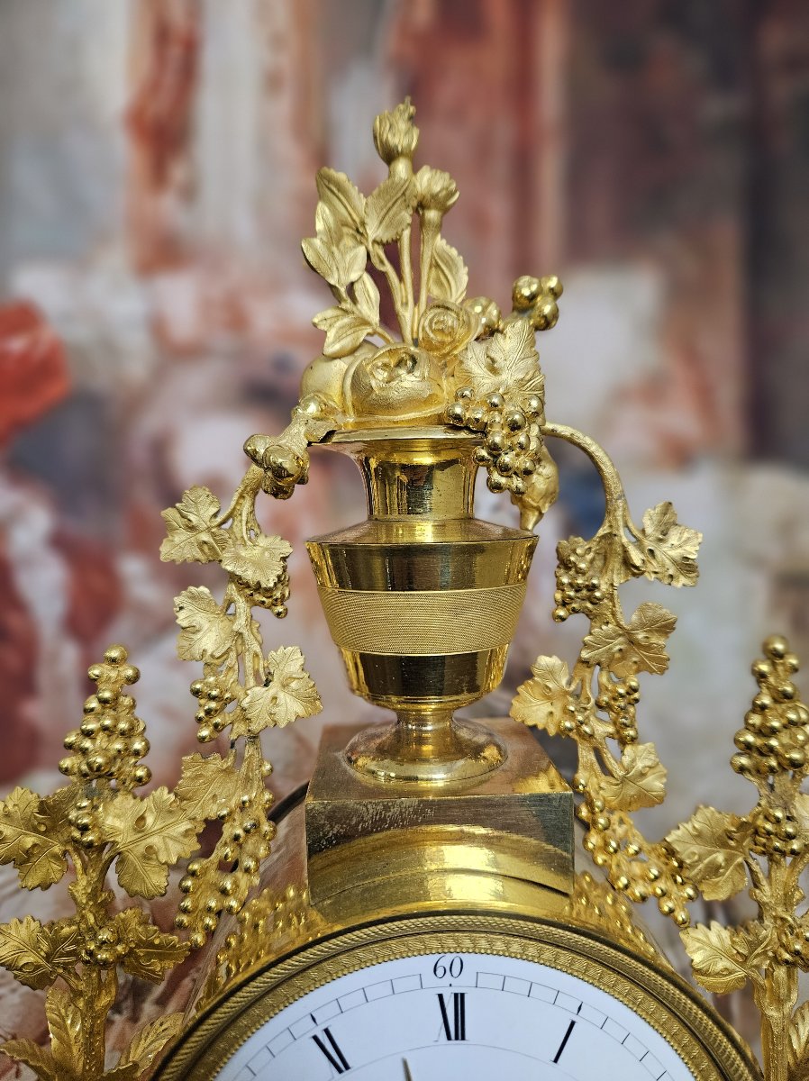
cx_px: 404
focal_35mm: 23
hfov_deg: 58.8
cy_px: 540
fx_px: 718
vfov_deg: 74.0
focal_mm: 5.4
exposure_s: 1/100
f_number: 1.8
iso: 800
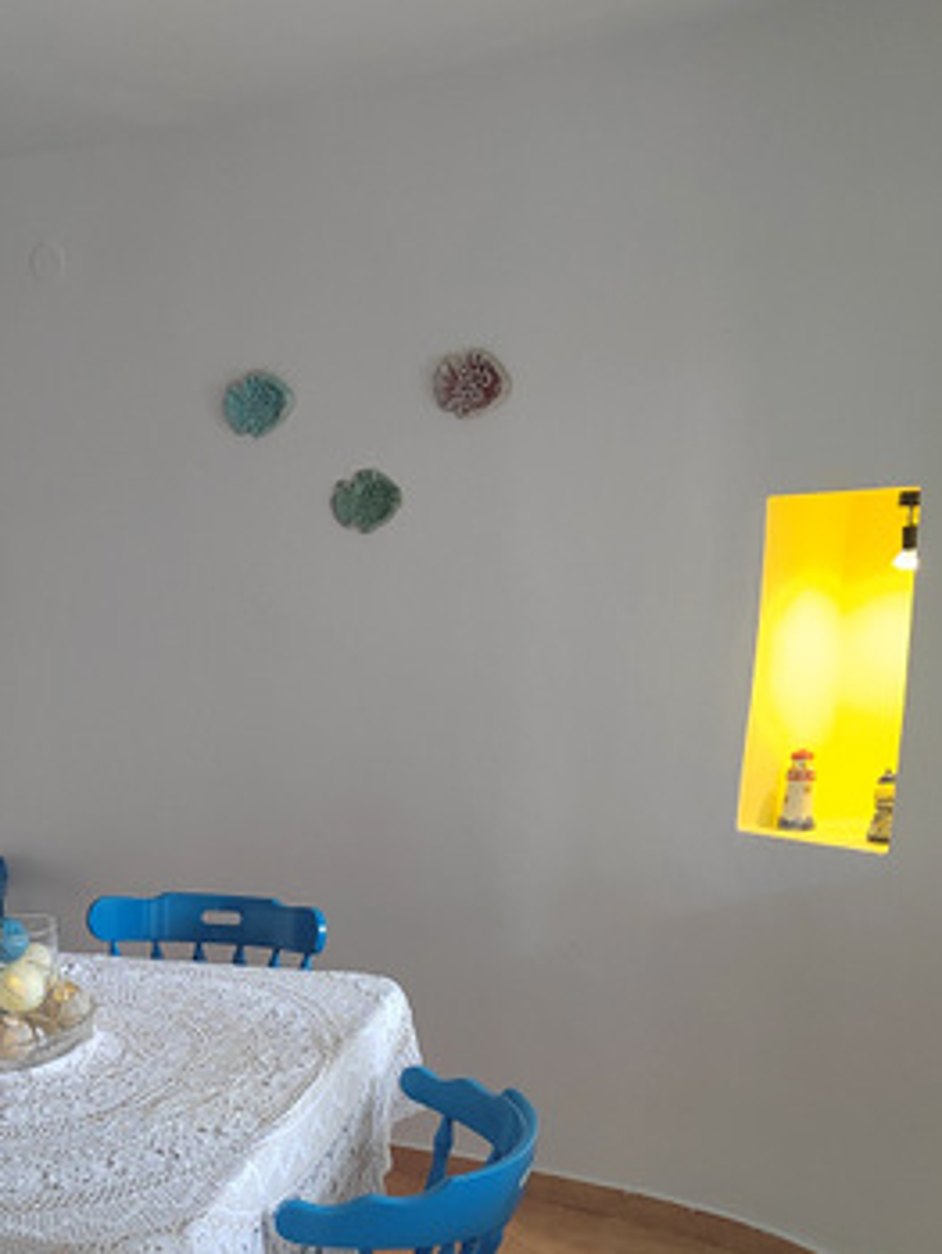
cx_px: 158
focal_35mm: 42
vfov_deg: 43.1
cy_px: 964
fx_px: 1522
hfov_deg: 33.2
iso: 1769
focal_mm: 5.52
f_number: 1.9
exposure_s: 1/100
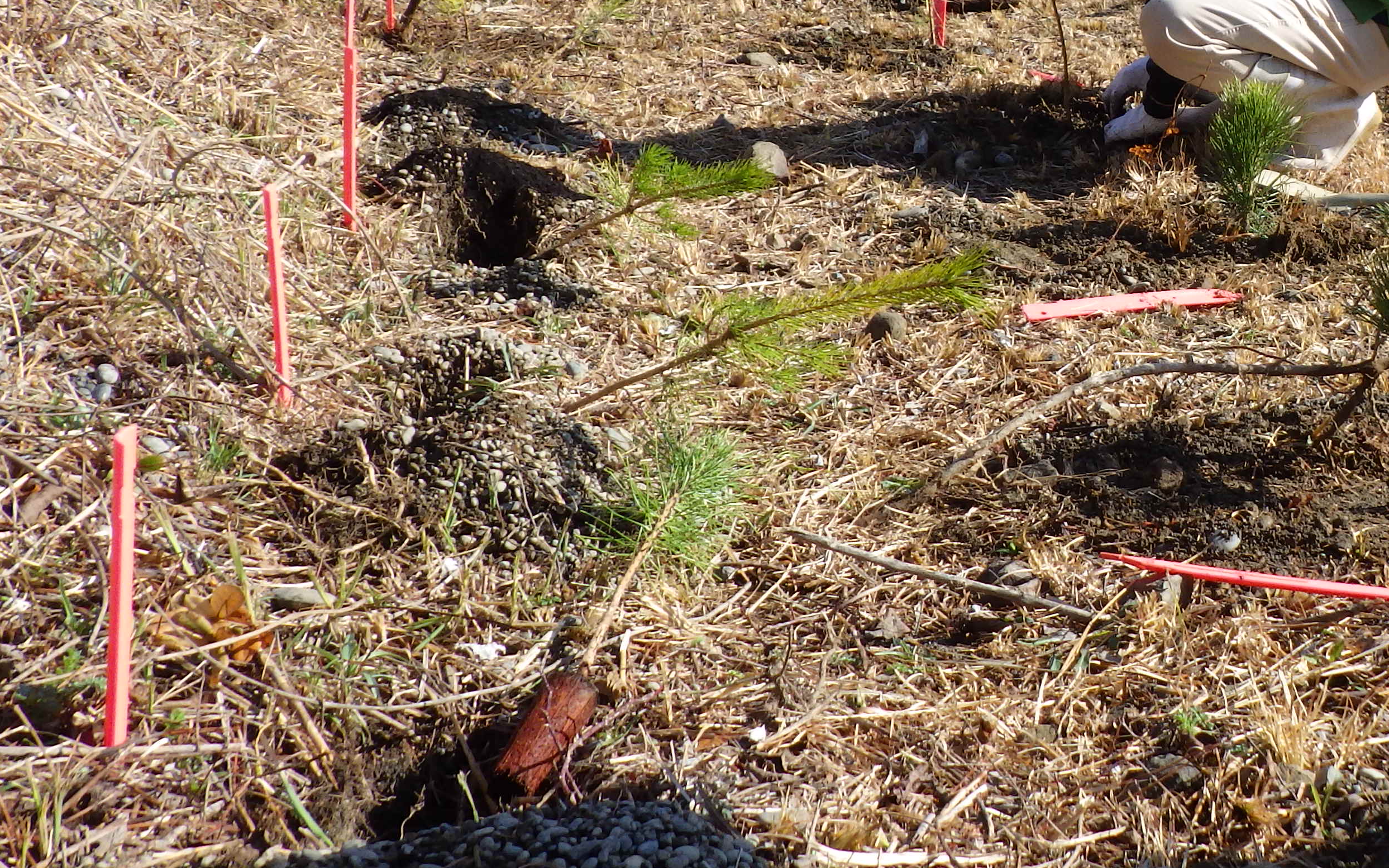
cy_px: 230
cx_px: 1214
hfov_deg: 35.1
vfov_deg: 23.3
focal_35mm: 55
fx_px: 2082
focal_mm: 5
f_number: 4.2
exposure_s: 1/640
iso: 125
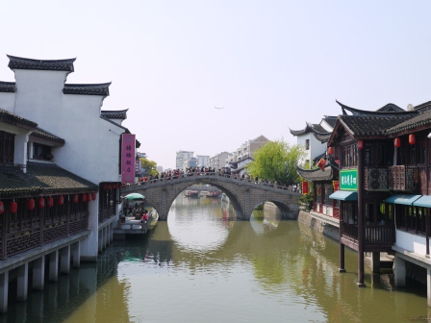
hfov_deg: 51.4
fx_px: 448
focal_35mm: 36
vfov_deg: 39.7
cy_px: 162
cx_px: 216
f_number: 8
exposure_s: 1/400
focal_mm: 18
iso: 160
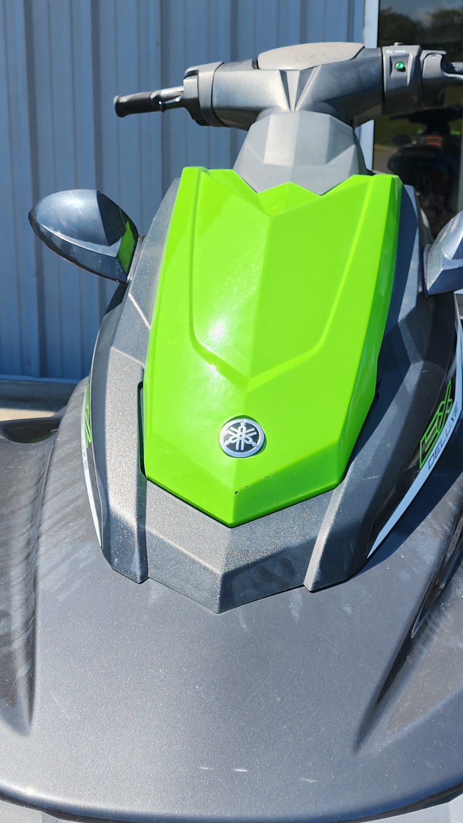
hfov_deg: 22.9
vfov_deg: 39.8
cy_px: 454
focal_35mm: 52
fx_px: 1135
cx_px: 328
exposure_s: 1/596
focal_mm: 6.4
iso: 12
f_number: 1.8
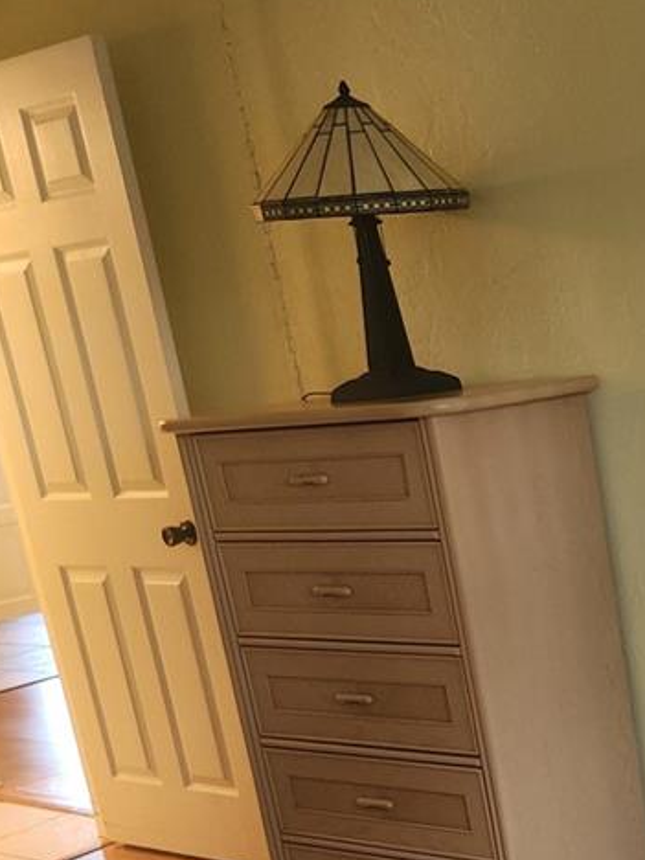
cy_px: 733
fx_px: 1466
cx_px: 816
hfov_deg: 22.5
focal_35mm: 59
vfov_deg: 31.5
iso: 320
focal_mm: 5.4
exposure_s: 1/120
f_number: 1.8
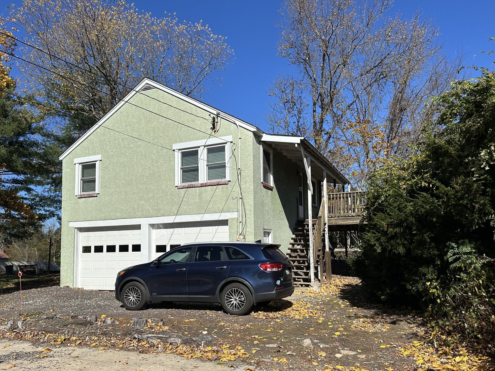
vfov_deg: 48.0
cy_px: 221
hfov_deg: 61.4
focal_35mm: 29
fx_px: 415
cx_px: 216
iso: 80
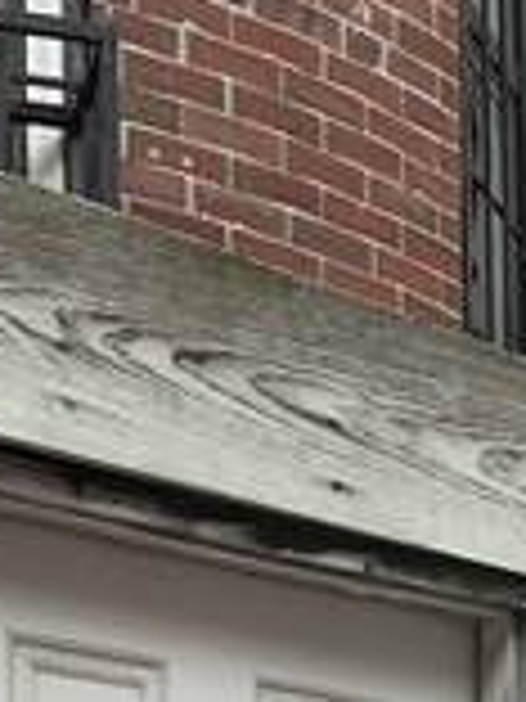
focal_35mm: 118
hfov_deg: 12.2
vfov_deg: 15.2
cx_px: 652
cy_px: 1120
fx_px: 2391
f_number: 1.78
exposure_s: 1/1812
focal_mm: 6.86
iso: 80
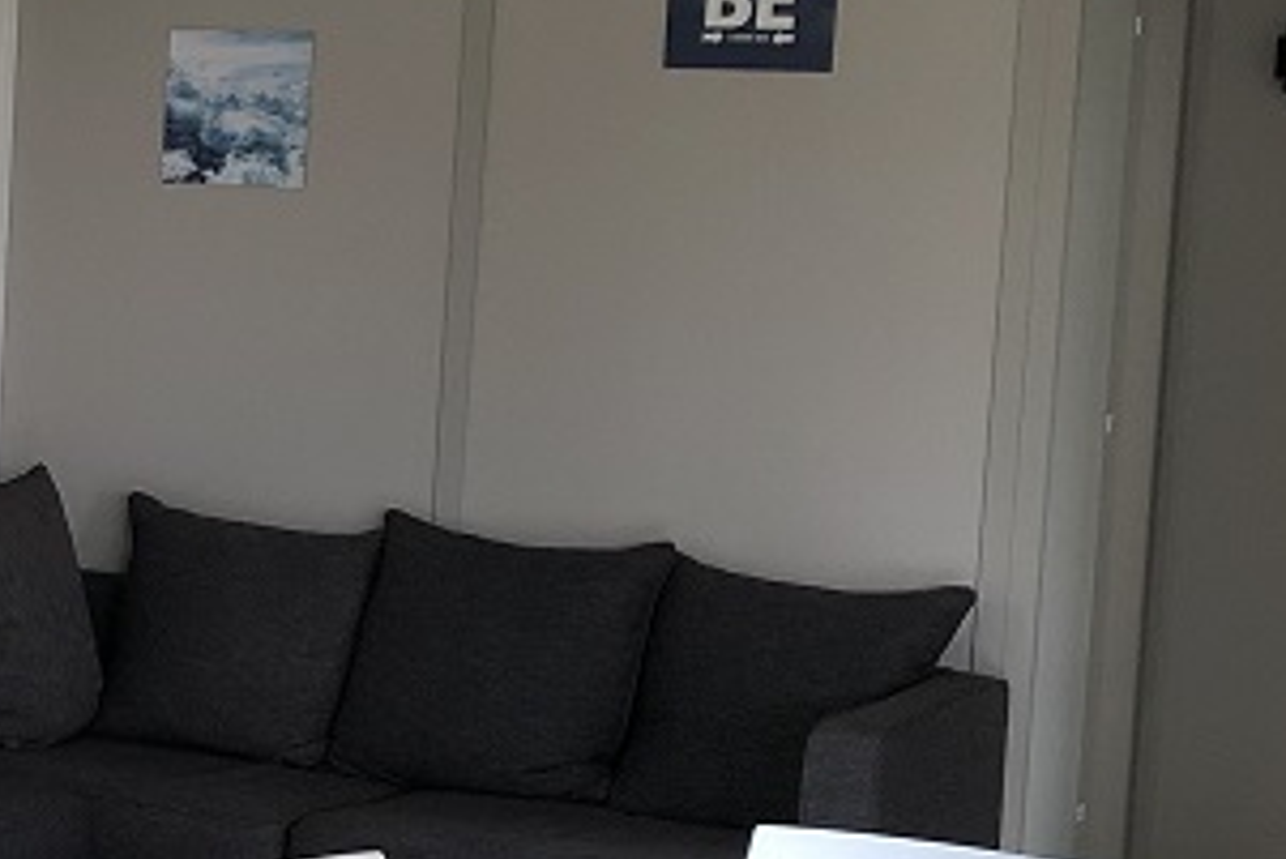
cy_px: 491
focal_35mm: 99
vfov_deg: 13.8
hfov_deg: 19.4
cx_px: -273
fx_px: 3538
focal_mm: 4
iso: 40
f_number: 1.8
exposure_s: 1/24
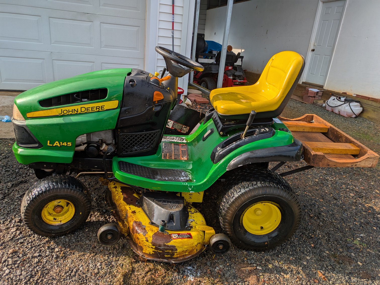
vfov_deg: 54.9
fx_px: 275
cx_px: 190
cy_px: 142
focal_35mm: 25
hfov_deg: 69.4
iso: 48
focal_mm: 5.43
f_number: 1.89
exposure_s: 1/2222
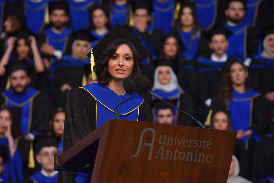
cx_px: 137
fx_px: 1522
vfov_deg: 6.9
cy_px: 92
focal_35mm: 200
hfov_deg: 10.3
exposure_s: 1/250
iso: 1250
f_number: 5
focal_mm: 200
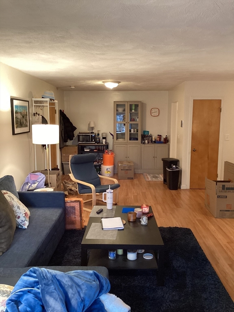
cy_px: 156
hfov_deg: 45.4
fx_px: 279
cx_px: 117
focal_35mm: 31
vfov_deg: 58.4
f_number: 2.4
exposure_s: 1/40
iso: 320
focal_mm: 3.3
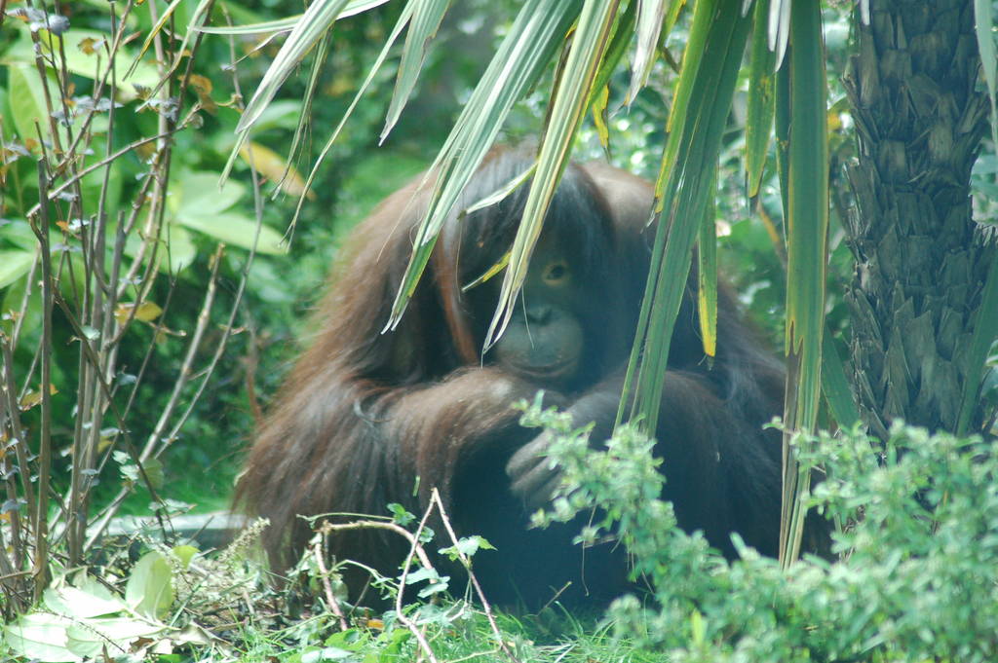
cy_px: 332
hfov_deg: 7.2
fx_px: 7894
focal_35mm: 285
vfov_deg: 4.8
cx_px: 499
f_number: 4.8
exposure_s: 1/250
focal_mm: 190
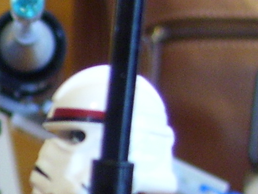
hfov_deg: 10.3
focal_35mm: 177
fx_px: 1320
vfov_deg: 8.4
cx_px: -245
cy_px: 190
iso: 160
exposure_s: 1/10
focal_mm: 6
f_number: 2.7
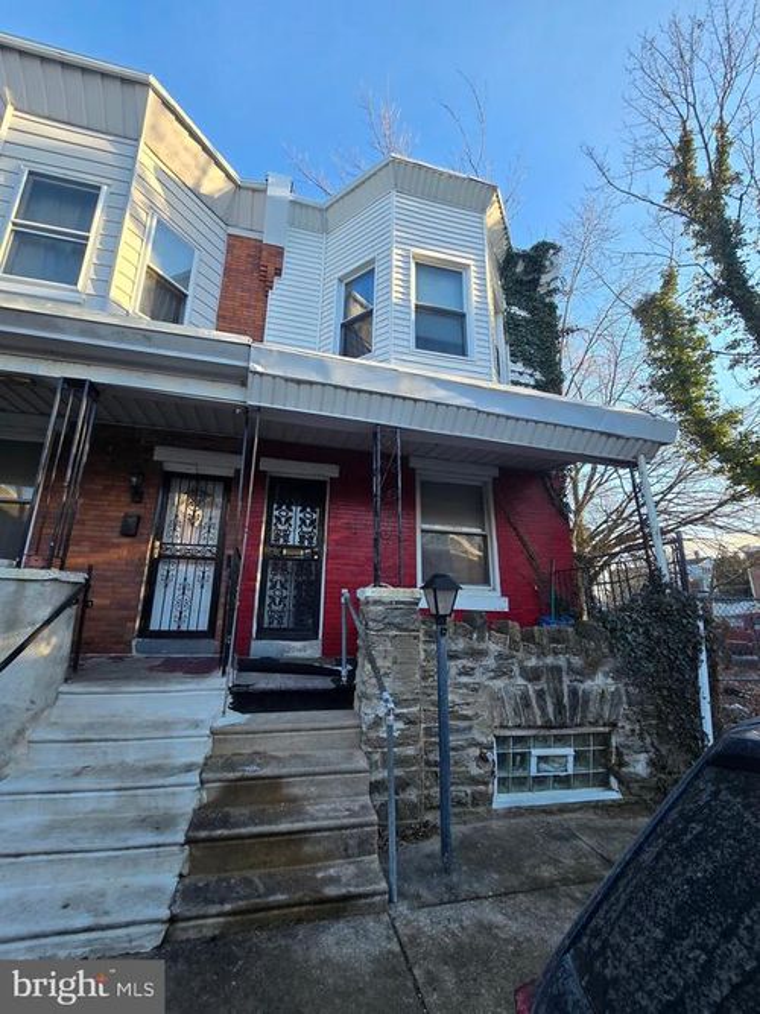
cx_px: 380
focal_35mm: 13
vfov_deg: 106.2
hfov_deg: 89.9
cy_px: 507
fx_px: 381
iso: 50
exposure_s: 1/305
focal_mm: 2.2
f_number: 2.2
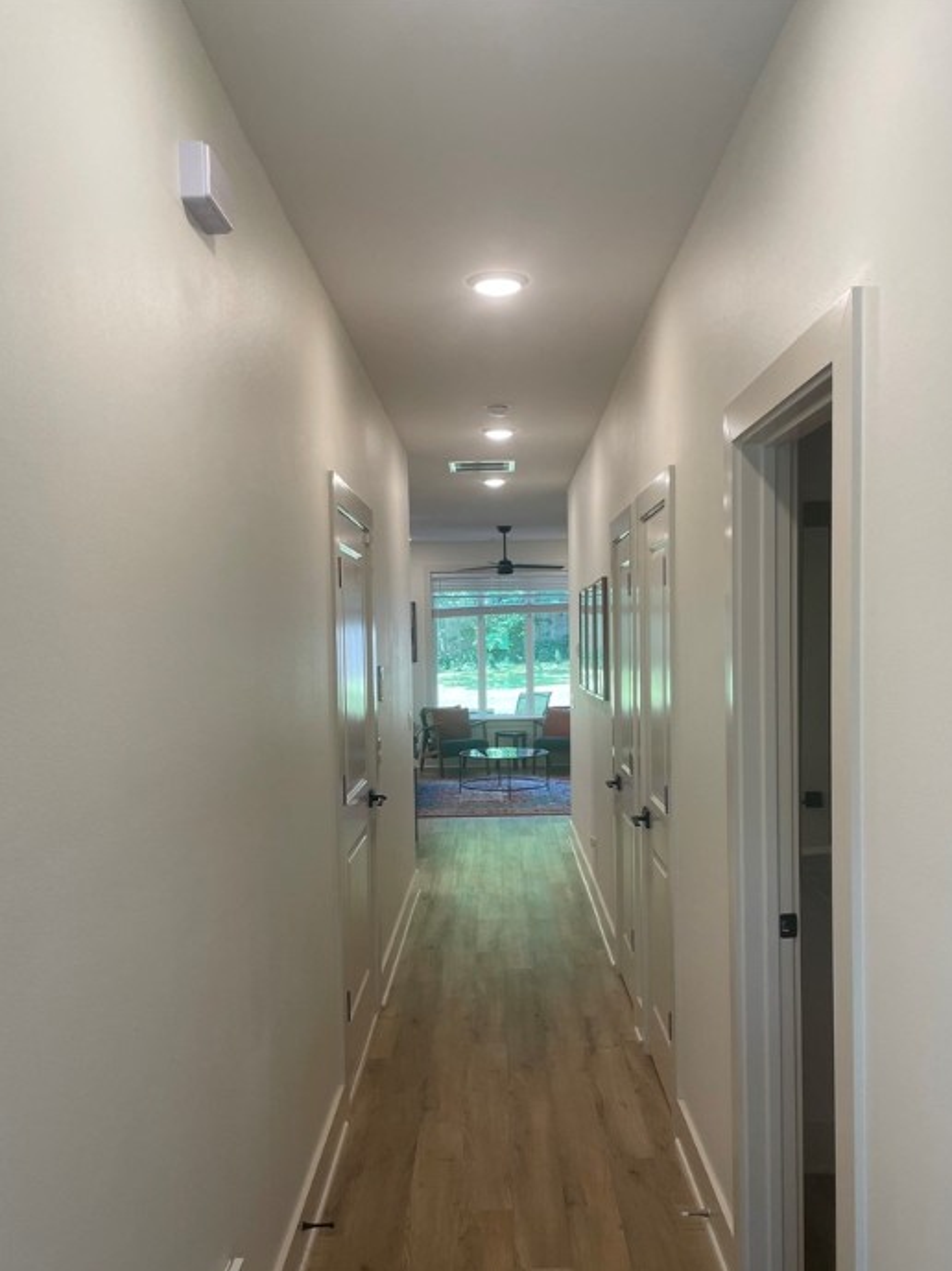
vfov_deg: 61.5
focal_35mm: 29
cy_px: 701
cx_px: 502
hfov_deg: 48.2
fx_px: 1064
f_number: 1.6
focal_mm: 4.2
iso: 100
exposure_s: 1/120
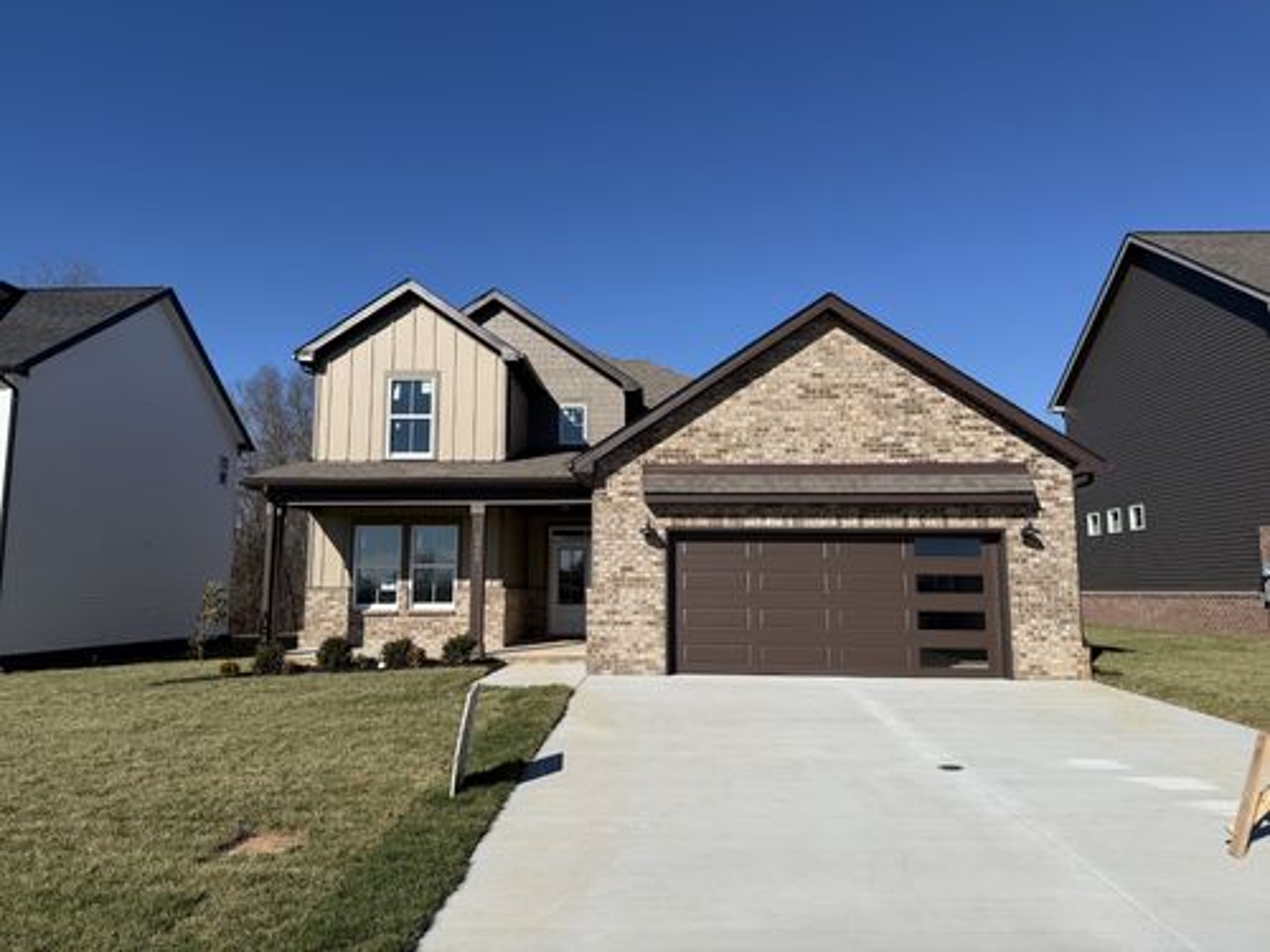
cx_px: 635
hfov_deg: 71.6
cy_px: 476
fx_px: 881
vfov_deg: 56.8
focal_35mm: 24
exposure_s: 1/6711
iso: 80
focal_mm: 6.76
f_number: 1.78
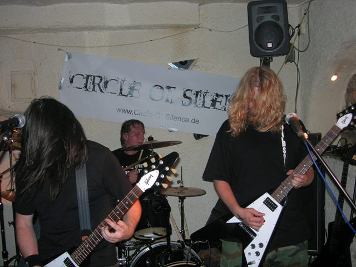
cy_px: 134
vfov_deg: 35.1
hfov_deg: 45.8
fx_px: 422
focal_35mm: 41
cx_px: 178
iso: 64
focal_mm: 8.5
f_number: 2.9
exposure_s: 1/60.1
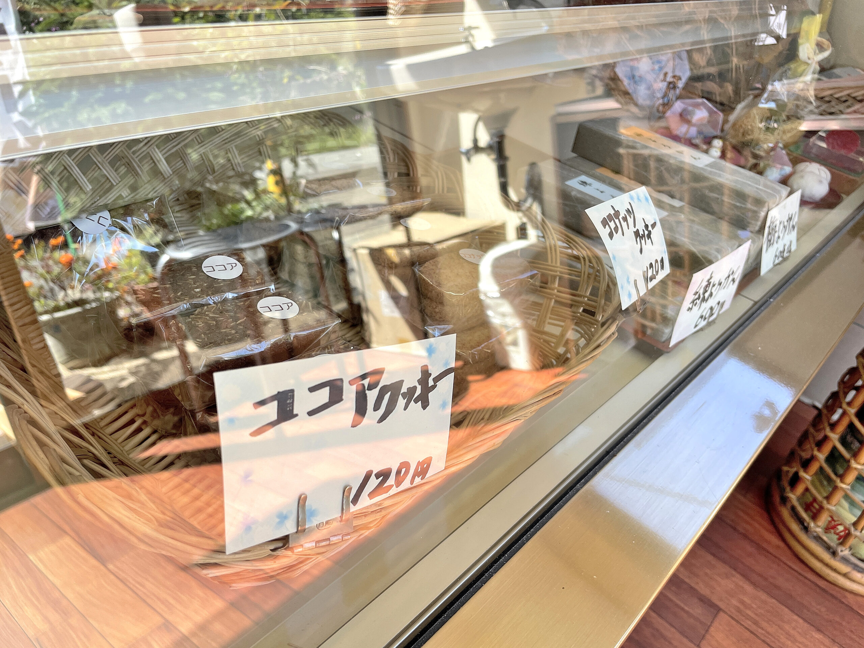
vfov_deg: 53.1
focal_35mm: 26
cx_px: 432
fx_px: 649
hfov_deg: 67.3
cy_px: 324
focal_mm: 4.2
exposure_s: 1/270
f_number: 1.6
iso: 32
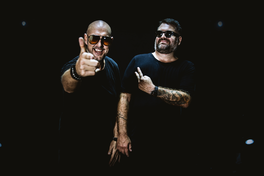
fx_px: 308
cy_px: 88
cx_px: 132
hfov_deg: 46.4
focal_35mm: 42
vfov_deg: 31.9
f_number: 3.5
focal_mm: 42
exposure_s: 1/80
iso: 500
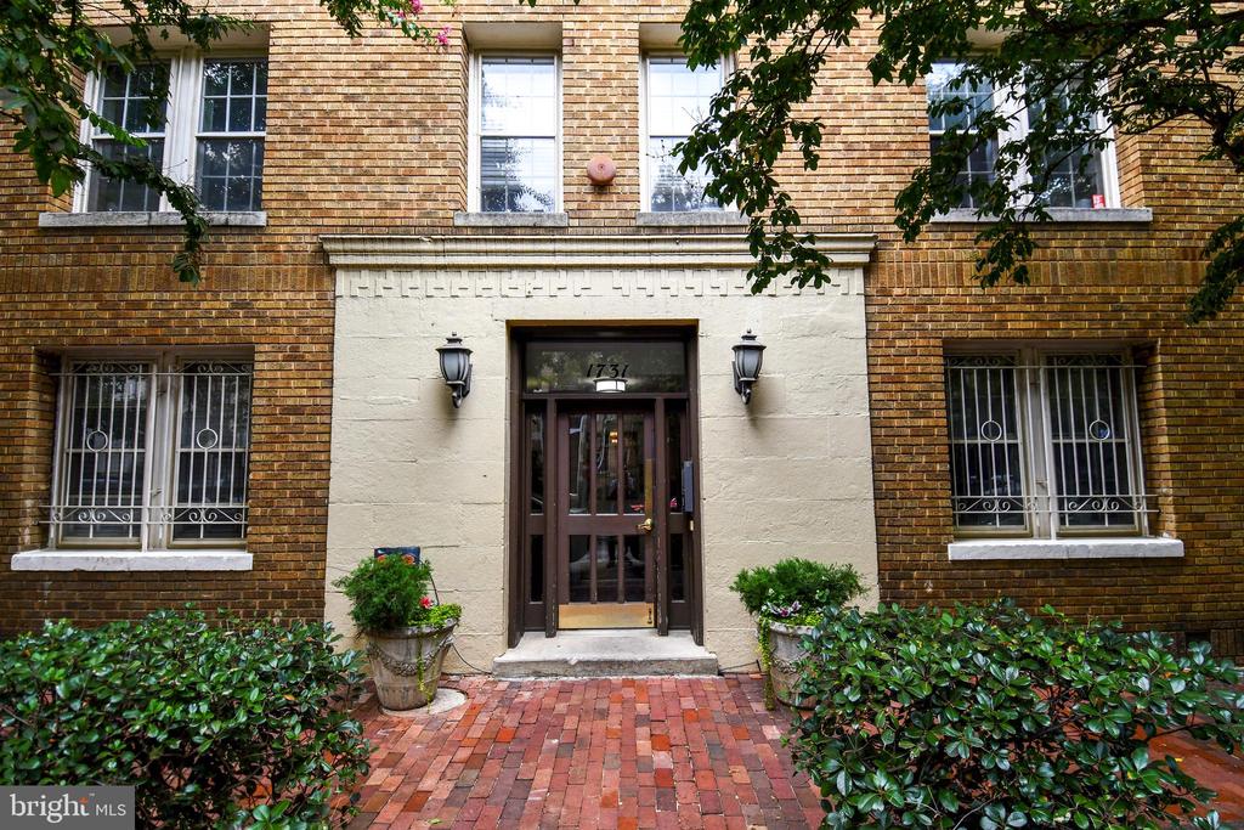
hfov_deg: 90.0
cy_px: 415
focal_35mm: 18
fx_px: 622
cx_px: 622
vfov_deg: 67.4
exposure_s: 1/250
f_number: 5.6
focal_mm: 12
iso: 400
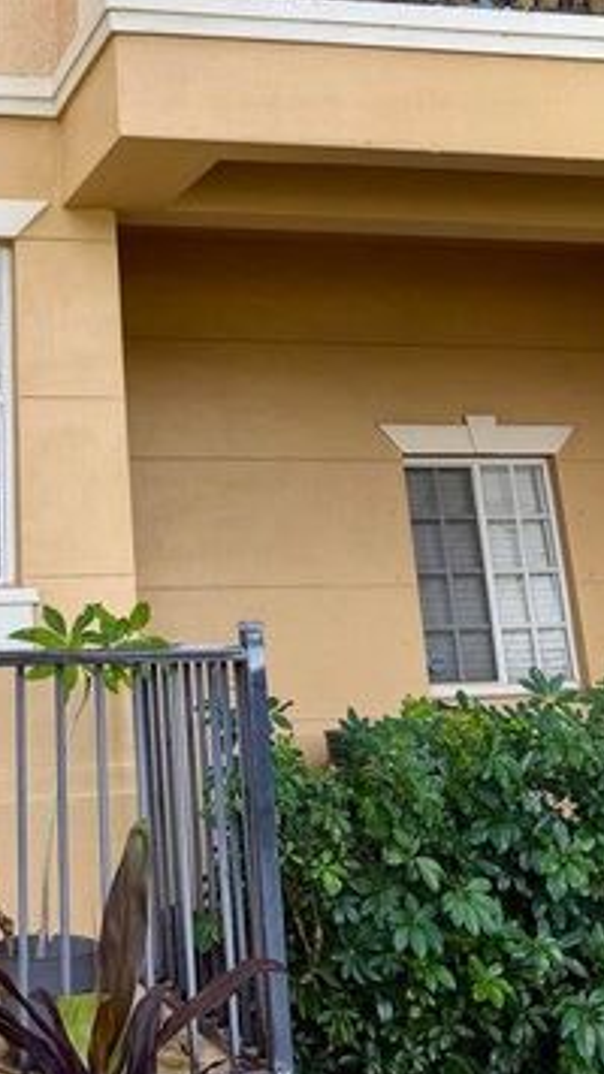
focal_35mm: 49
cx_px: 39
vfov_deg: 38.8
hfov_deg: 23.6
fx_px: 1396
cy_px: 83
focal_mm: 6.76
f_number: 1.78
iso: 80
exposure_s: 1/649
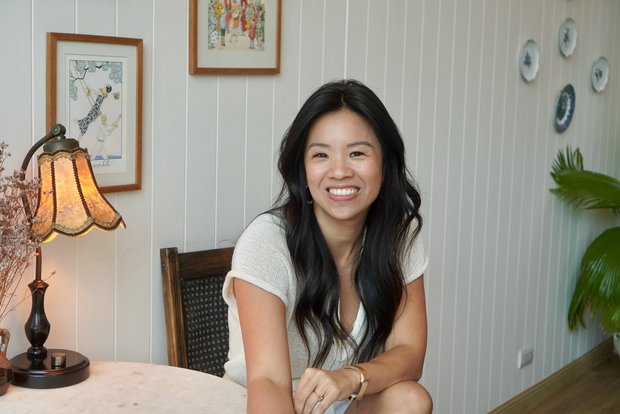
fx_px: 904
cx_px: 310
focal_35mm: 52
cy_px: 207
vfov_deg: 25.8
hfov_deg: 37.9
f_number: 4
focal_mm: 35
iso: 400
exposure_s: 1/160
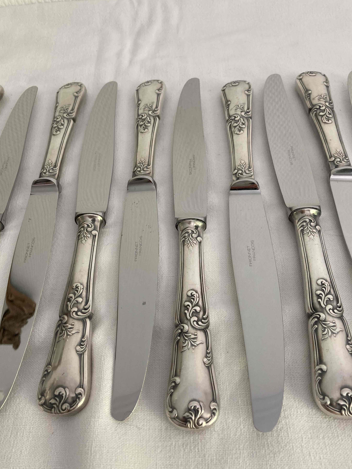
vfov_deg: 61.7
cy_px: 240
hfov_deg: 48.2
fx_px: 393
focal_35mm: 29
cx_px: 174
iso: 100
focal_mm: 3.99
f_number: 1.8
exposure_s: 1/60
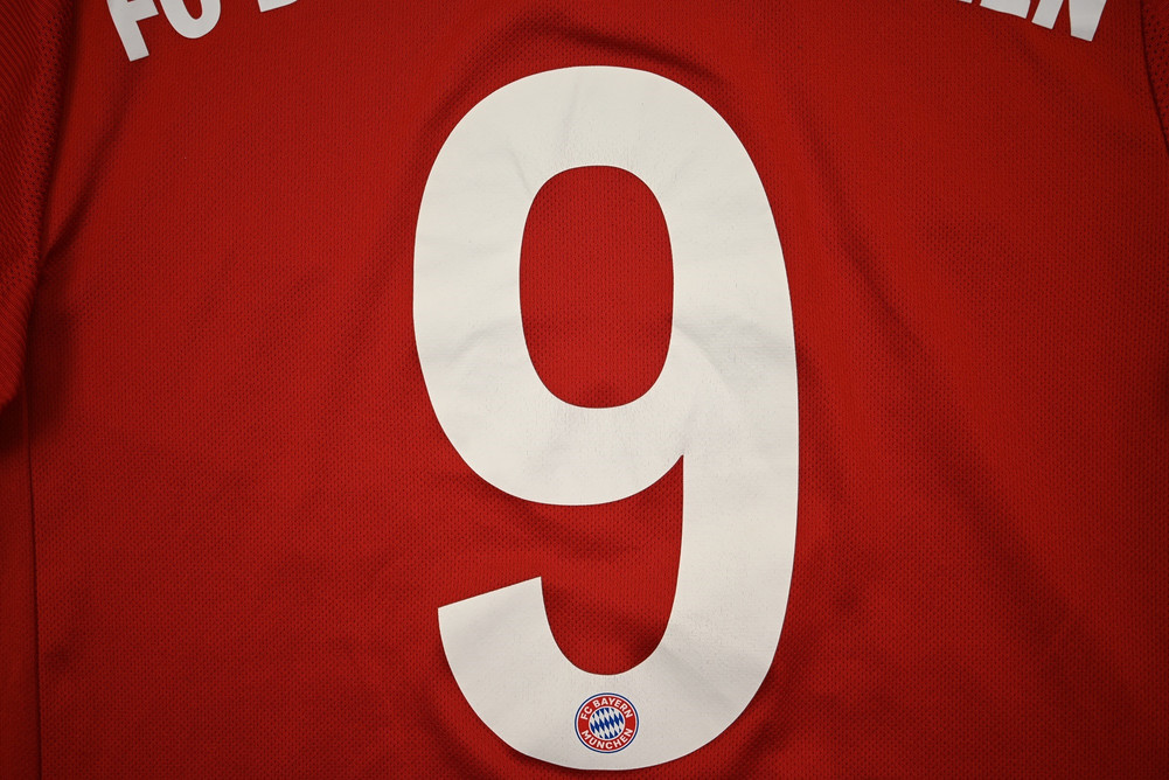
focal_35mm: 41
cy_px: 390
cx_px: 584
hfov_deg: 47.4
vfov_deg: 32.7
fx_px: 1332
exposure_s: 1/125
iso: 200
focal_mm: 41
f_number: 5.6
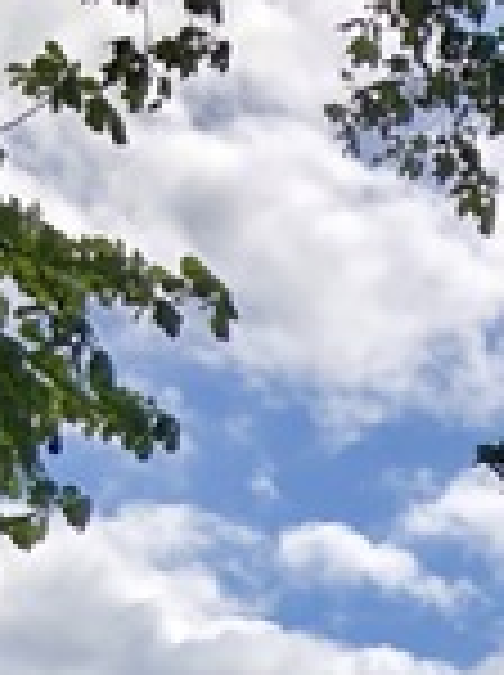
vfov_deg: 12.8
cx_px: 824
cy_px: 1490
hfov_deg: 11.1
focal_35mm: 127
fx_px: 2472
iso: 25
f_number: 1.8
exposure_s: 1/3436
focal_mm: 4
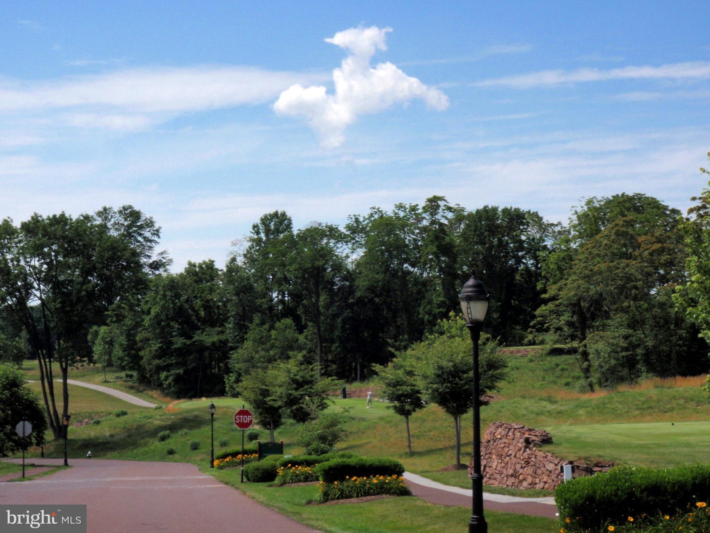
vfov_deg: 20.2
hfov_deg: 26.7
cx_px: 355
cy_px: 266
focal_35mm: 73
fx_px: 1497
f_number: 7.1
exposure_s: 1/320
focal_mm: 13.18
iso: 64
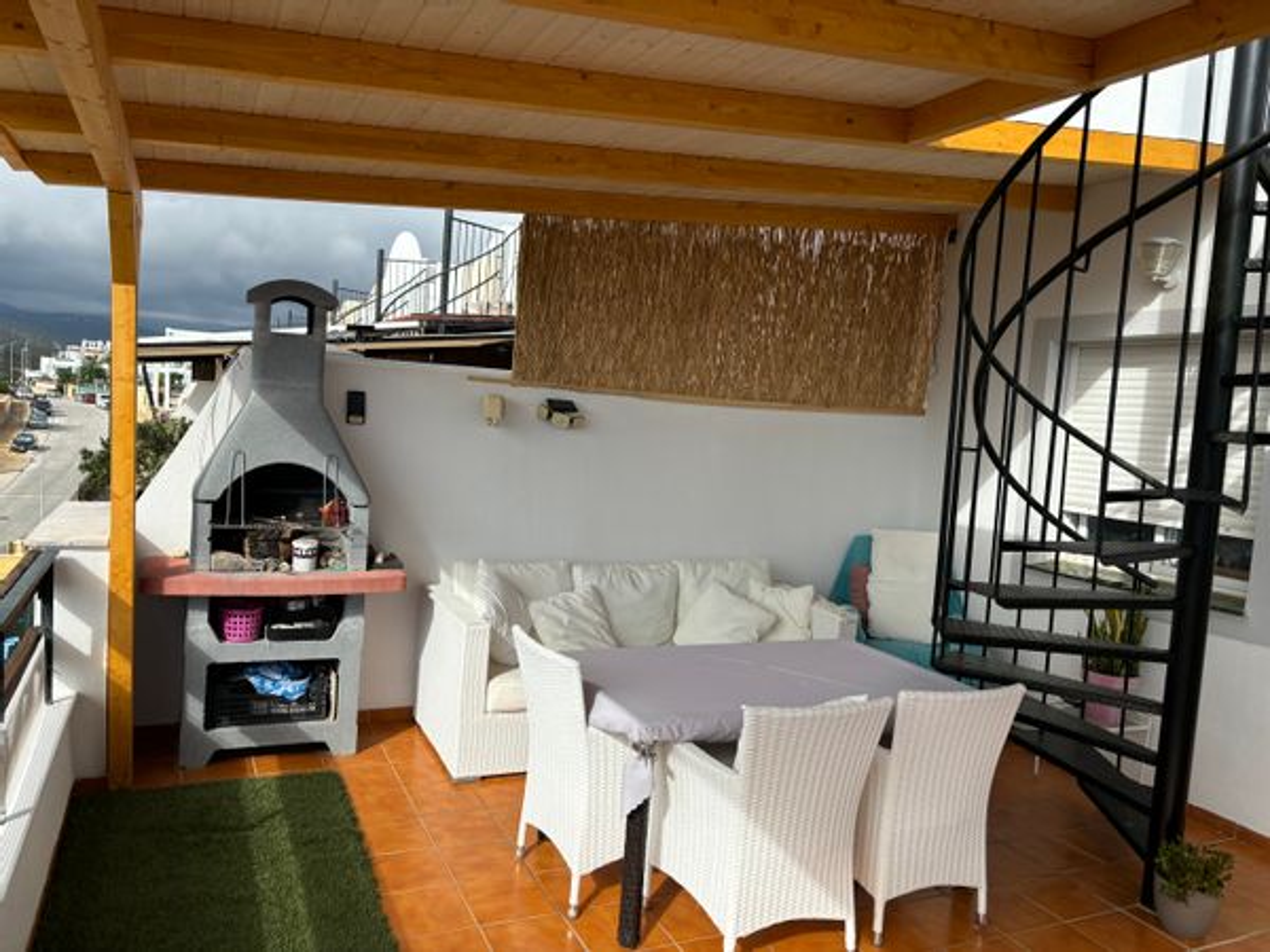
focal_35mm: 26
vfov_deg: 53.1
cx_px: 635
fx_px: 954
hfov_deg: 67.3
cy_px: 476
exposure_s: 1/3205
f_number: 1.6
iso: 50
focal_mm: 5.96
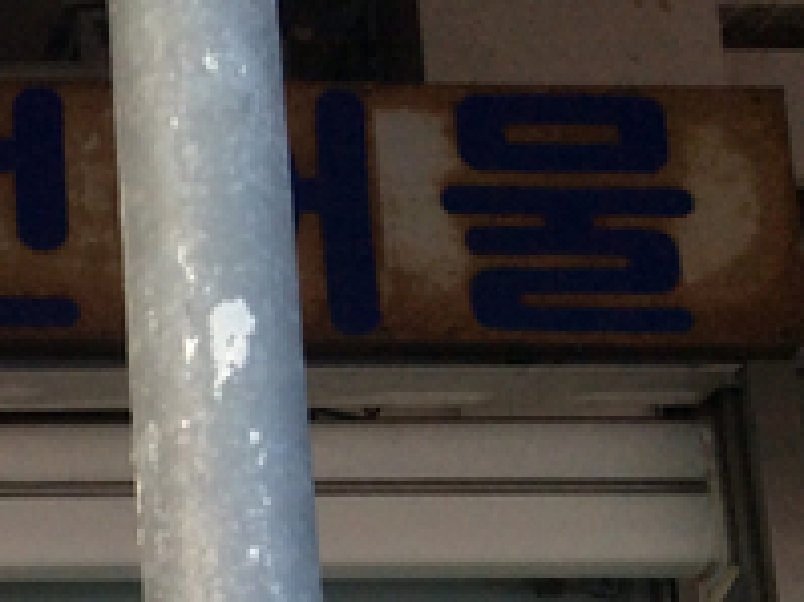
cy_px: 929
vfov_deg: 12.1
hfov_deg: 15.3
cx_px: -507
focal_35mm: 116
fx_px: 2693
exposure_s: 1/120
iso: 50
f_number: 2.4
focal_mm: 3.3
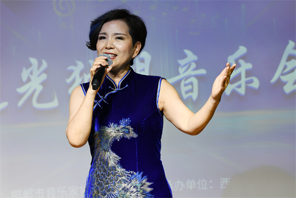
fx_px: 1151
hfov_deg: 14.7
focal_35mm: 140
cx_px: 148
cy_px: 99
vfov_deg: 9.8
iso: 1600
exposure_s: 1/200
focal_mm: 140
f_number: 7.1
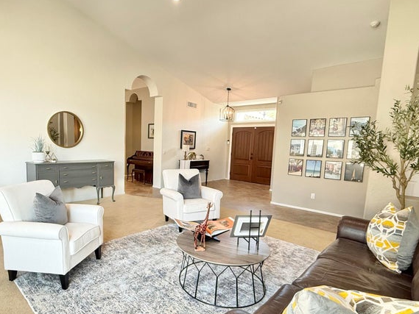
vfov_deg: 63.3
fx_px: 254
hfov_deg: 78.2
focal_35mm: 21
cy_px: 172
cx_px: 170
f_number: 2.2
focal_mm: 2.22
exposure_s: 1/120
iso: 320
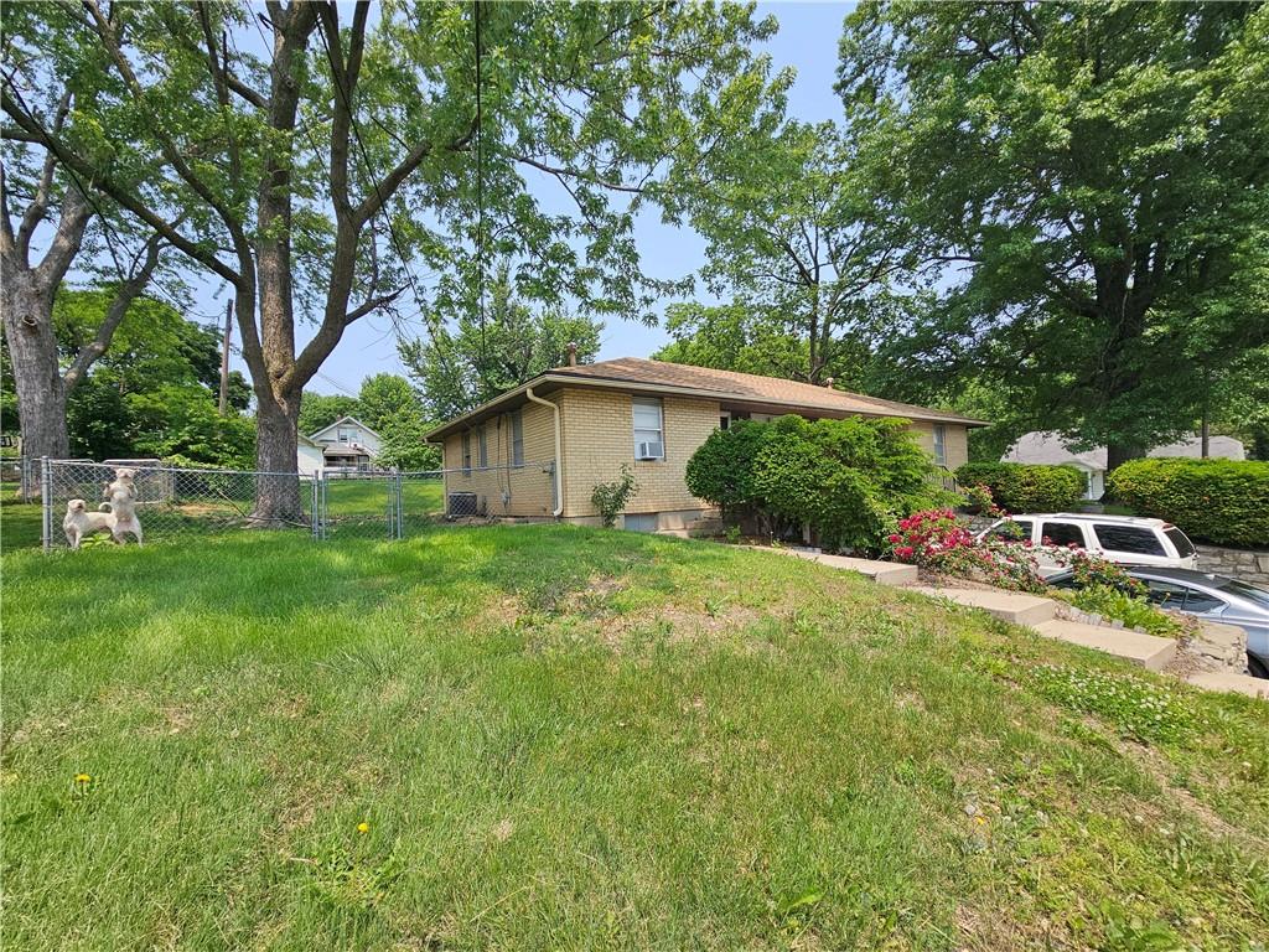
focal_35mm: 13
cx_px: 634
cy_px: 476
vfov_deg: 89.9
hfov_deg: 106.2
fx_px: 477
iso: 50
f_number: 2.2
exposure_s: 1/1350
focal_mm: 2.2
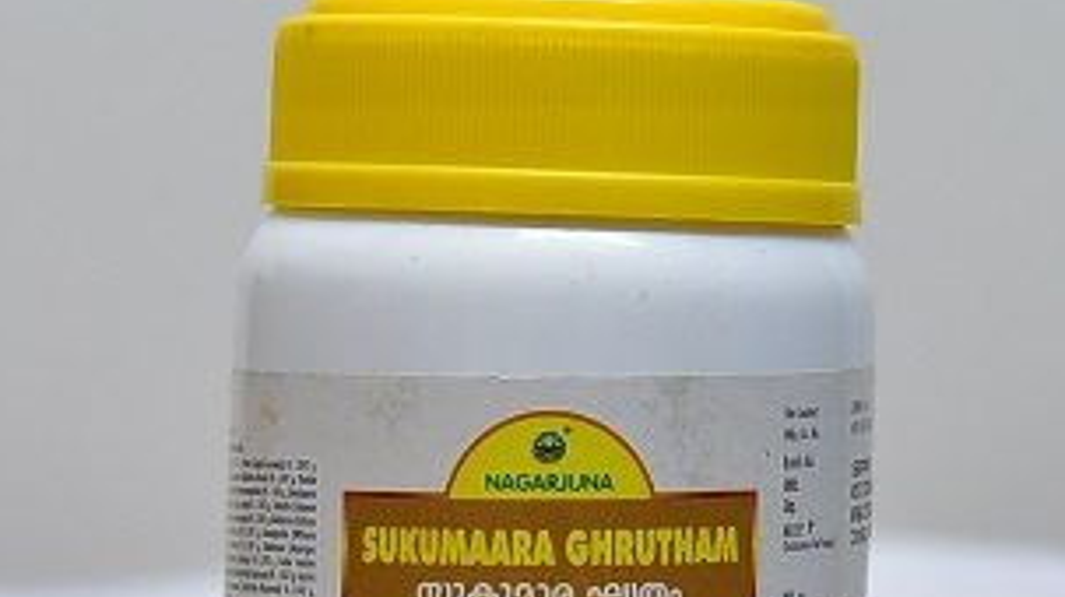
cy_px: 618
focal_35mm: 100
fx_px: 2822
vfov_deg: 11.9
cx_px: 538
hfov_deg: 21.4
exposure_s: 1/125
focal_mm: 55
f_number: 4.5
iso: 1600
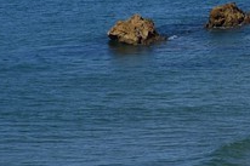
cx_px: 863
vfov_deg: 2.9
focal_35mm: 466
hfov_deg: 4.2
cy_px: -81
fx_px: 3233
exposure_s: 1/320
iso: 200
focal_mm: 60
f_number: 14
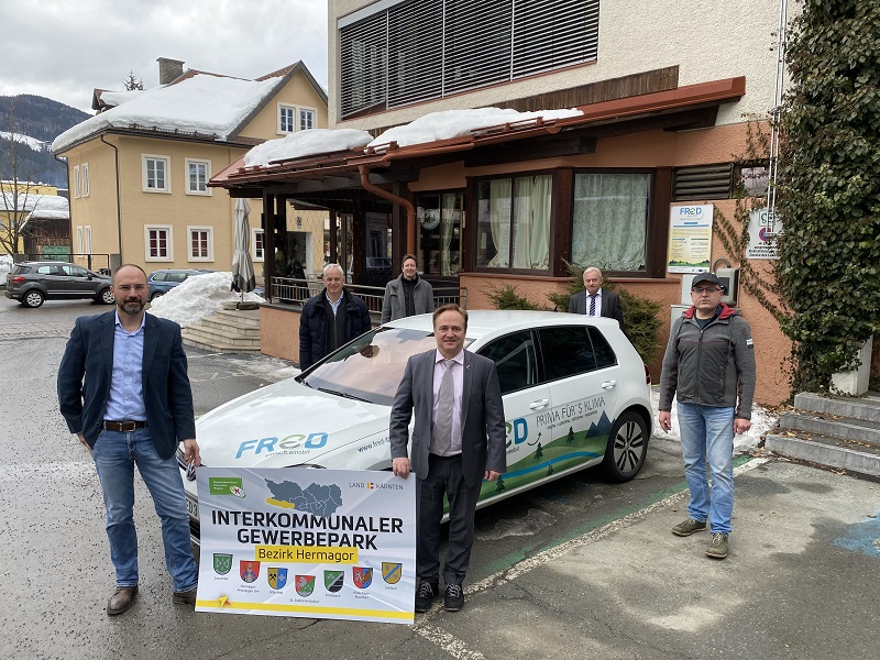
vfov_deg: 53.1
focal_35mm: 26
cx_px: 440
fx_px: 661
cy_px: 330
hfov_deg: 67.3
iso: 32
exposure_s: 1/557
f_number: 1.8
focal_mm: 4.25
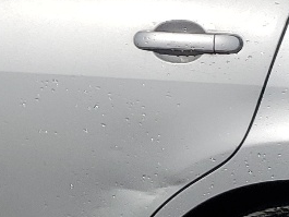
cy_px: 106
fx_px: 1311
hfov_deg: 12.3
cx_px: -48
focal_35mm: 157
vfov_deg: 9.5
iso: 52
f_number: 1.5
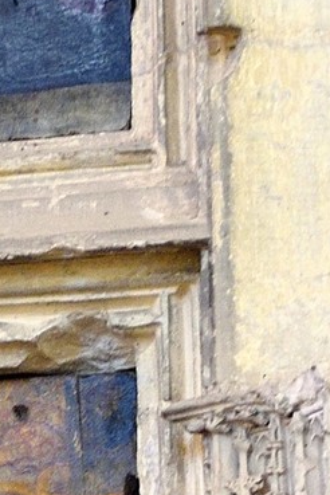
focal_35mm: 234
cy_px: 508
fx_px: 3217
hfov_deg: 5.4
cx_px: -740
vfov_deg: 8.7
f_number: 6.3
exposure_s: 1/4
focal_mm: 36
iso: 1600
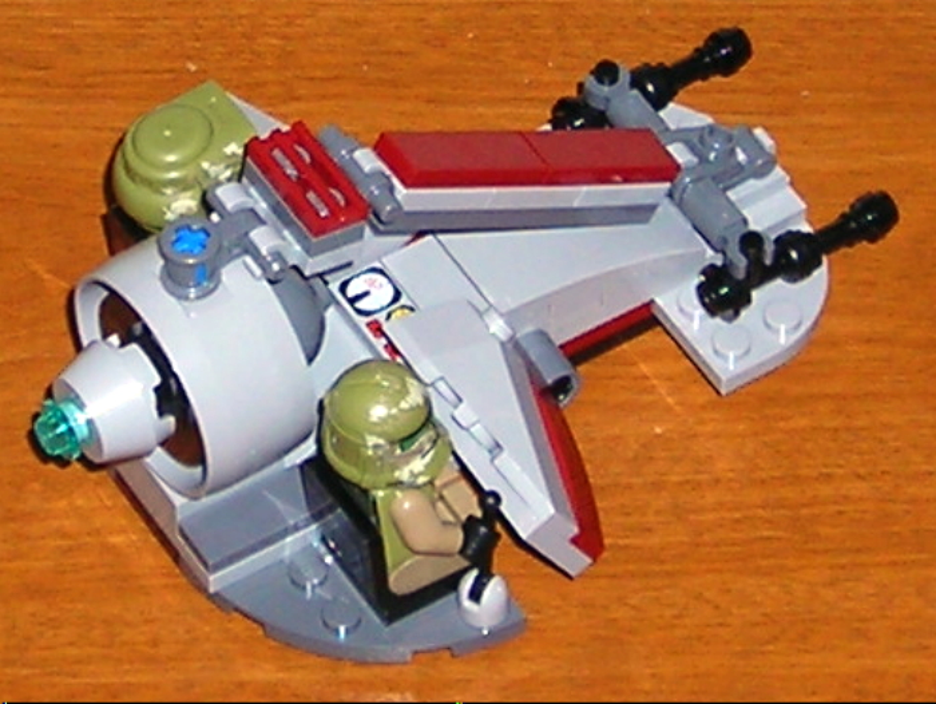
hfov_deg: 40.4
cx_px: 468
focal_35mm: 47
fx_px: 1272
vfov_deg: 30.9
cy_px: 352
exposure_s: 1/60.1
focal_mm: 7.8
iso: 50
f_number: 3.4
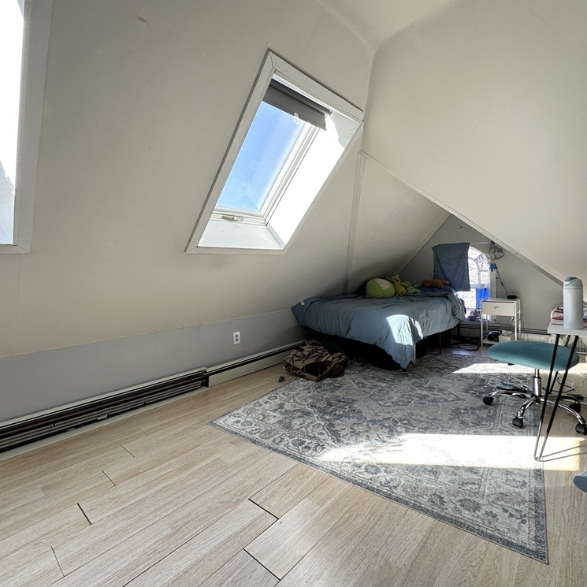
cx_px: 299
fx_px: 326
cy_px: 287
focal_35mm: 17
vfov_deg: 84.0
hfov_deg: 84.0
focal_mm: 2.22
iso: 50
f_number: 2.2
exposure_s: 1/99
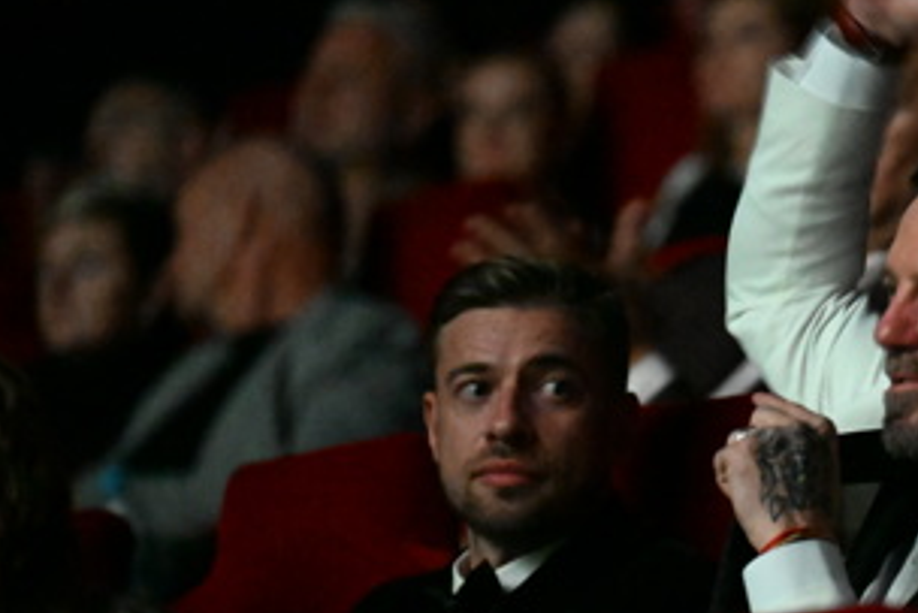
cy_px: 435
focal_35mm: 454
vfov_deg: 3.0
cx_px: 978
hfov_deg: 4.5
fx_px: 11582
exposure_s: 1/20
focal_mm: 200
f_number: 2.8
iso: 25600
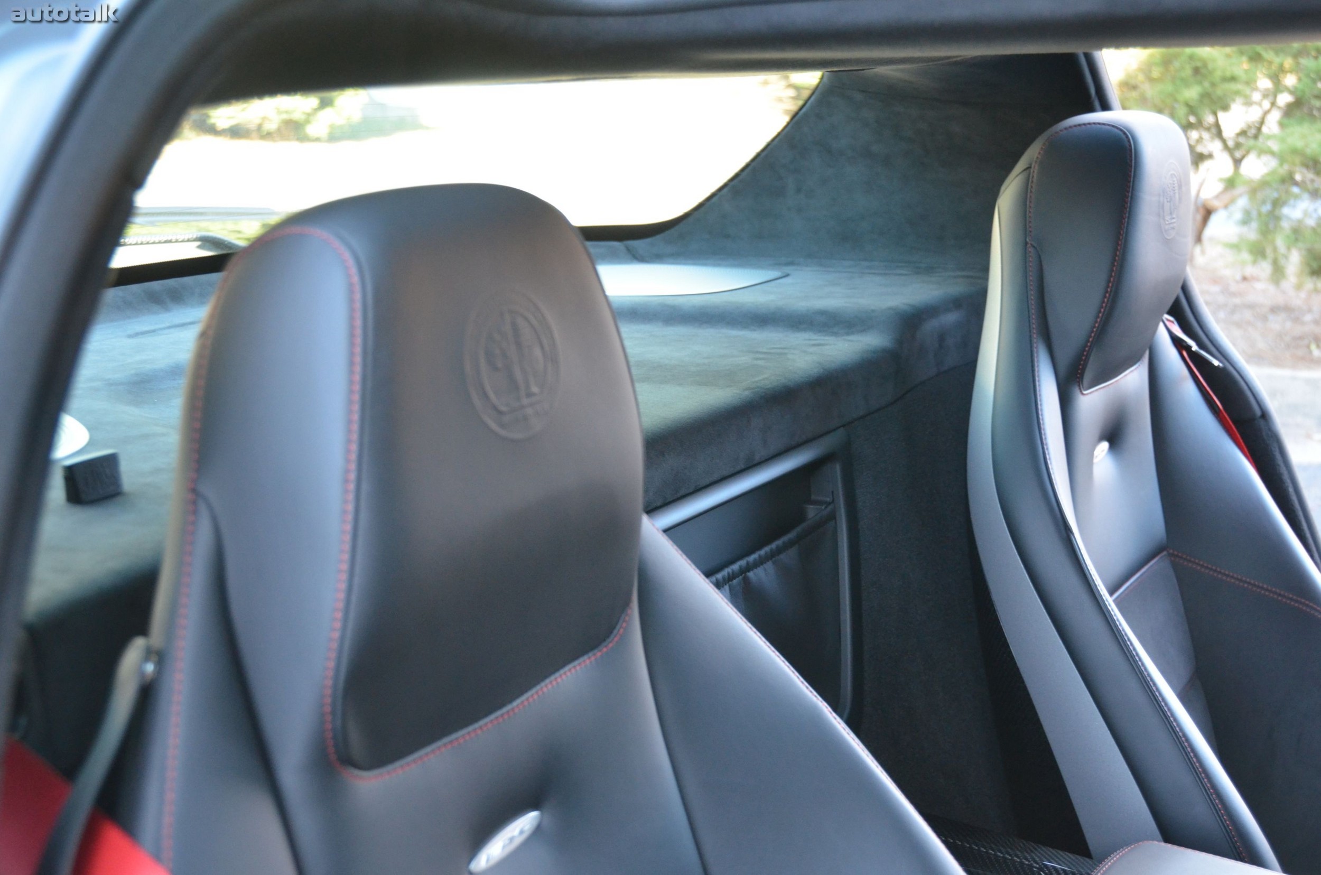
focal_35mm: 44
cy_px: 438
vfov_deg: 30.7
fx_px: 1593
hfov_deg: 45.0
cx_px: 660
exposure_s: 1/125
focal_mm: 29
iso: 1600
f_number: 4
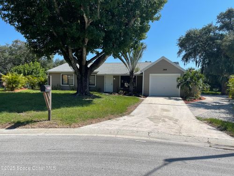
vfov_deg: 54.9
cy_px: 88
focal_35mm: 25
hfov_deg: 69.4
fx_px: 169
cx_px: 117
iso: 32
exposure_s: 1/4049
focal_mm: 5.1
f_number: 1.6
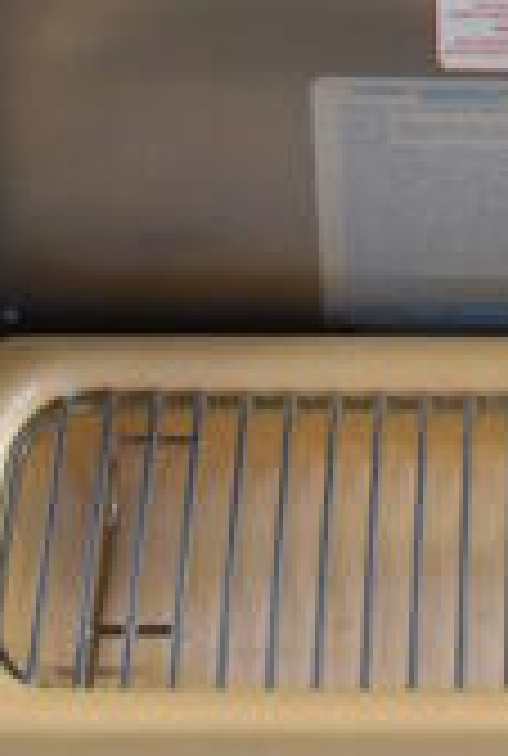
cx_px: 611
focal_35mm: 171
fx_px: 3591
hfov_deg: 8.0
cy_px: -754
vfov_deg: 10.9
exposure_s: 1/125
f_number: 3.8
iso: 2500
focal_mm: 21
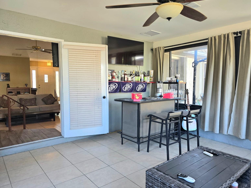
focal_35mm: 24
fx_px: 174
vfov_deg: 56.8
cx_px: 130
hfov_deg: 71.6
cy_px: 95
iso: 200
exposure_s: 1/182
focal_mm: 6.3
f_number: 1.7
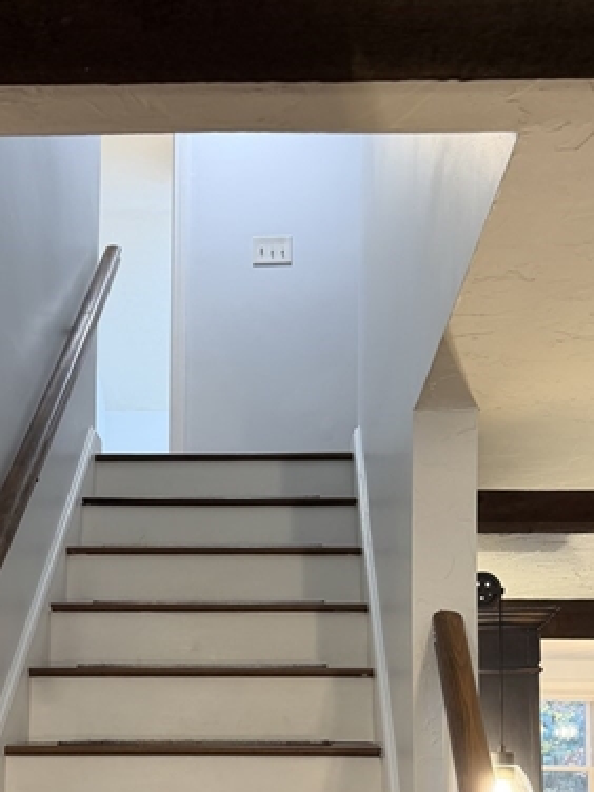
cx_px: 236
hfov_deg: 29.6
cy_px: 670
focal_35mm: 49
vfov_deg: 37.1
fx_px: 1121
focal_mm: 6.76
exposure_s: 1/60
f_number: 1.78
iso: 125
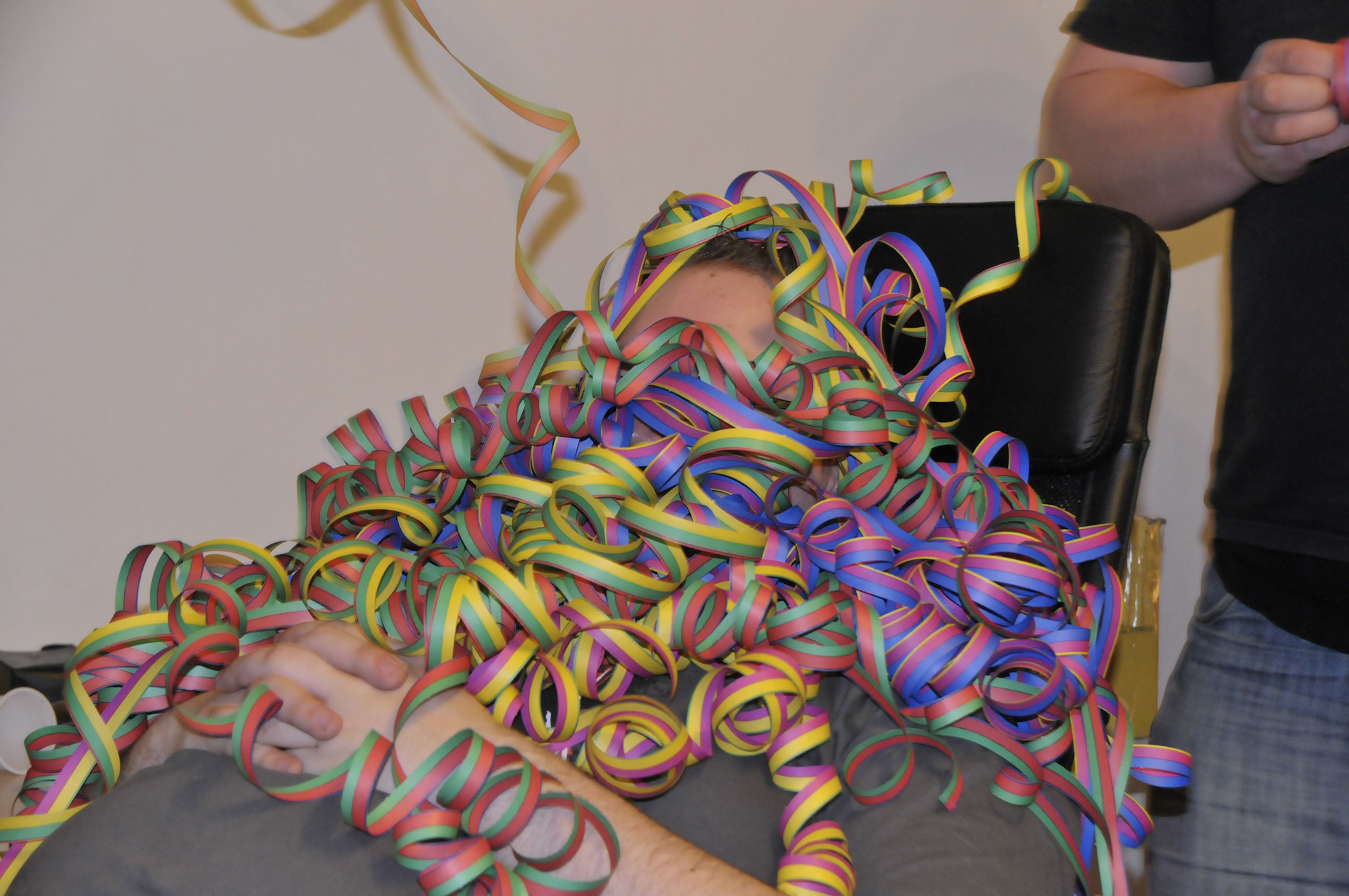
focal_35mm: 82
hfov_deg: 24.6
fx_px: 3088
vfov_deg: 16.5
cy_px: 448
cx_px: 674
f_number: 5.6
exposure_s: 1/8
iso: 1600
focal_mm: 55
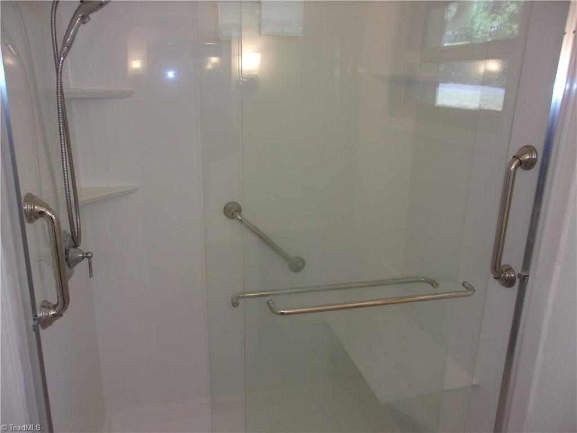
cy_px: 216
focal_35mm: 27
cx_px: 288
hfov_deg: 65.3
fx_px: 450
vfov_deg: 51.4
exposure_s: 1/34
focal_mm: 4.9
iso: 160
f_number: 3
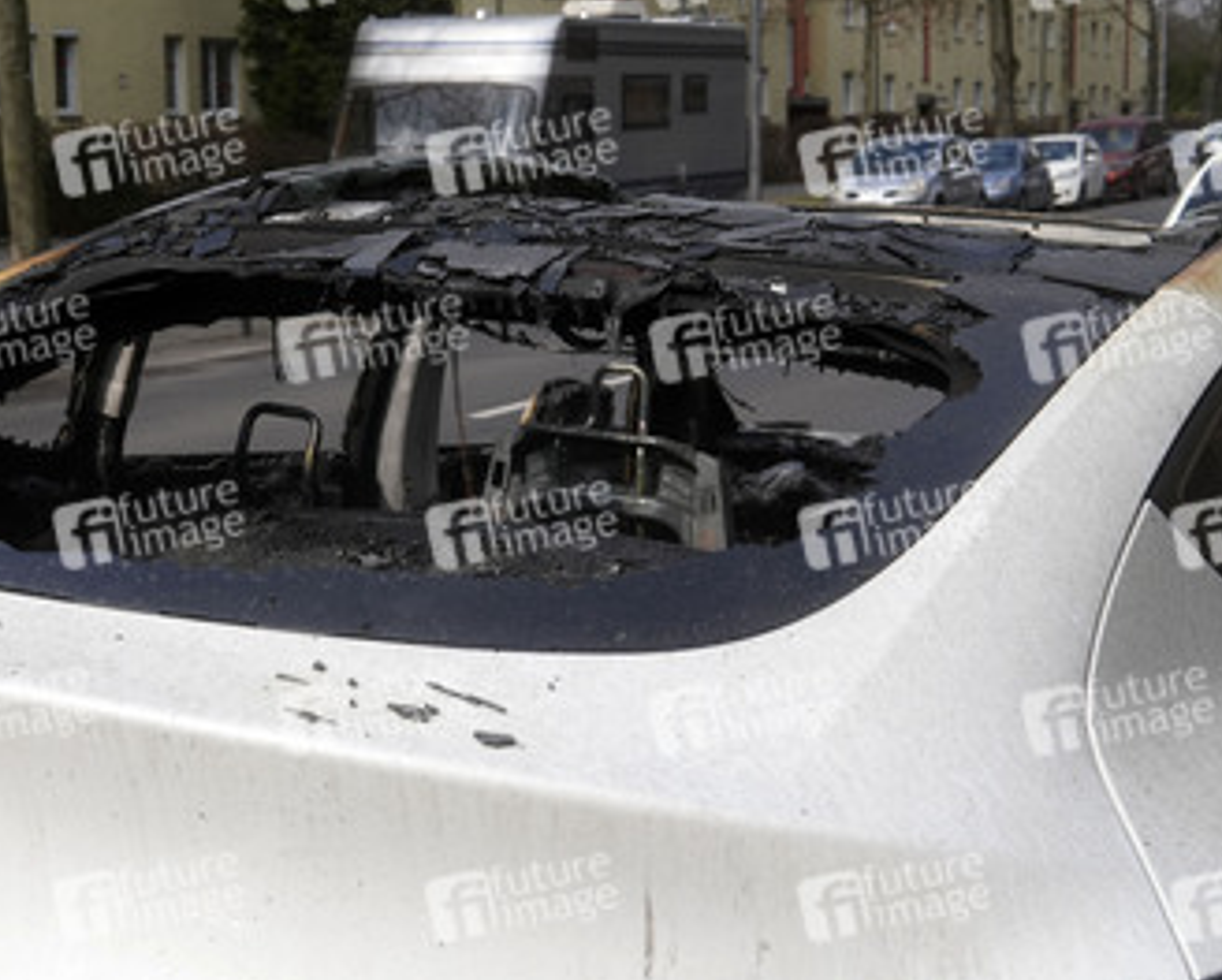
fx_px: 2100
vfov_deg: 26.3
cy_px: 432
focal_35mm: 58
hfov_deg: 32.2
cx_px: 423
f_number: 7.1
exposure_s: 1/1250
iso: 640
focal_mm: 30
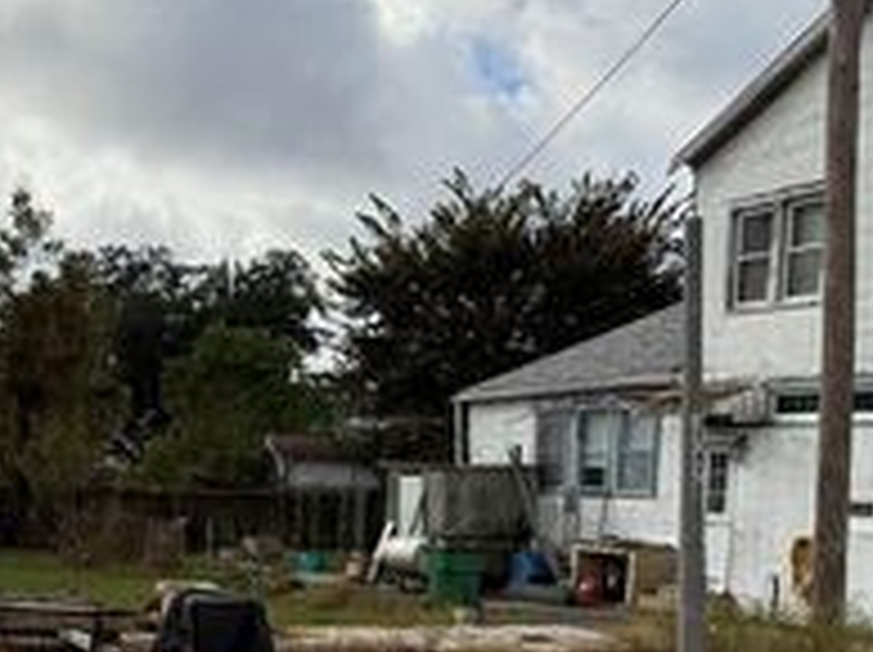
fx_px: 1562
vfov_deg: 22.9
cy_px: 605
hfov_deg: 29.1
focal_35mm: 62
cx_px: -9
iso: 100
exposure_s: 1/6173
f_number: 1.78
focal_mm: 6.76
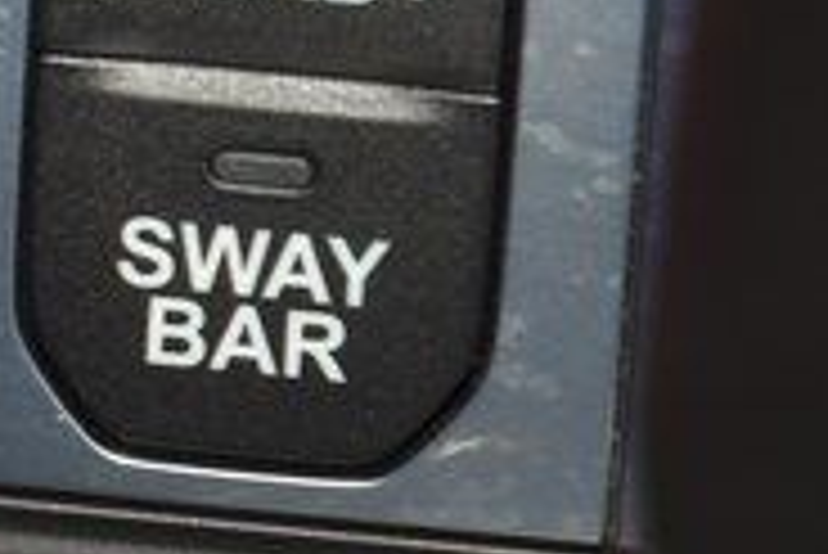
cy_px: 2
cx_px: -806
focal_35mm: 583
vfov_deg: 2.4
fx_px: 13419
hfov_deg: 3.5
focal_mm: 70
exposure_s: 1/125
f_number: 8
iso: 100
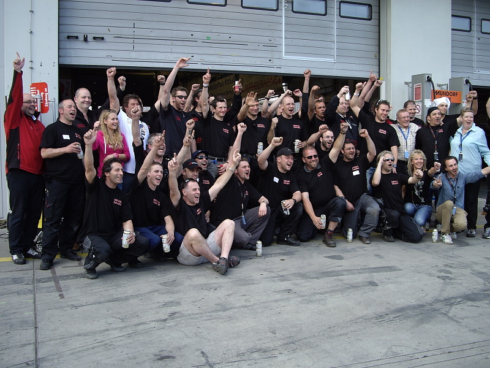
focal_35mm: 38
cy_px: 184
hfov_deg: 49.0
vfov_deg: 37.7
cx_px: 245
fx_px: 538
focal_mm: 7.9
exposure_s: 1/200
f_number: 2.8
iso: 100
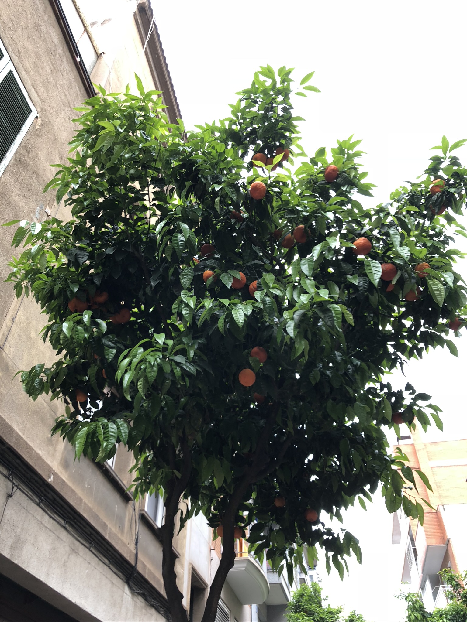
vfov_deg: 63.4
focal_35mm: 28
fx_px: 504
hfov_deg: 49.7
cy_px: 311
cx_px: 234
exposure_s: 1/94
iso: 40
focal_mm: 4
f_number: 1.8
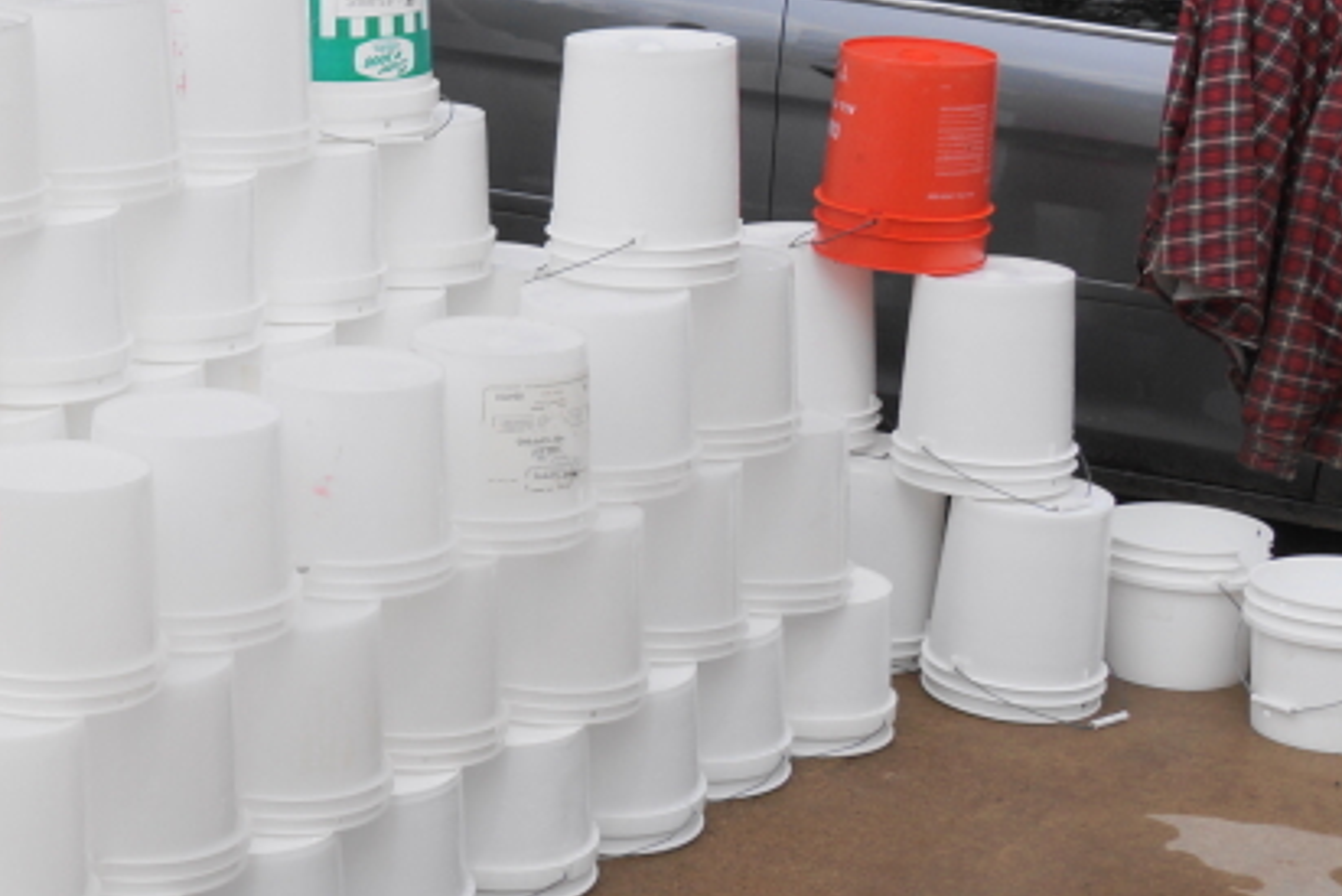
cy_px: 384
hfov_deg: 23.6
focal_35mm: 80
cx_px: -163
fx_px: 2983
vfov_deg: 17.1
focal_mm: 22
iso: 100
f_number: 6.3
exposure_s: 1/160
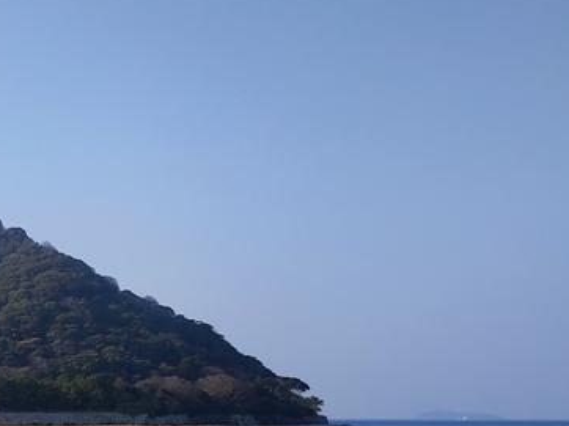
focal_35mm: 65
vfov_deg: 22.4
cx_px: 24
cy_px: 315
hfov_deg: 28.3
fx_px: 1068
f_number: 1.9
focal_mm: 3.94
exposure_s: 1/1783
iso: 100
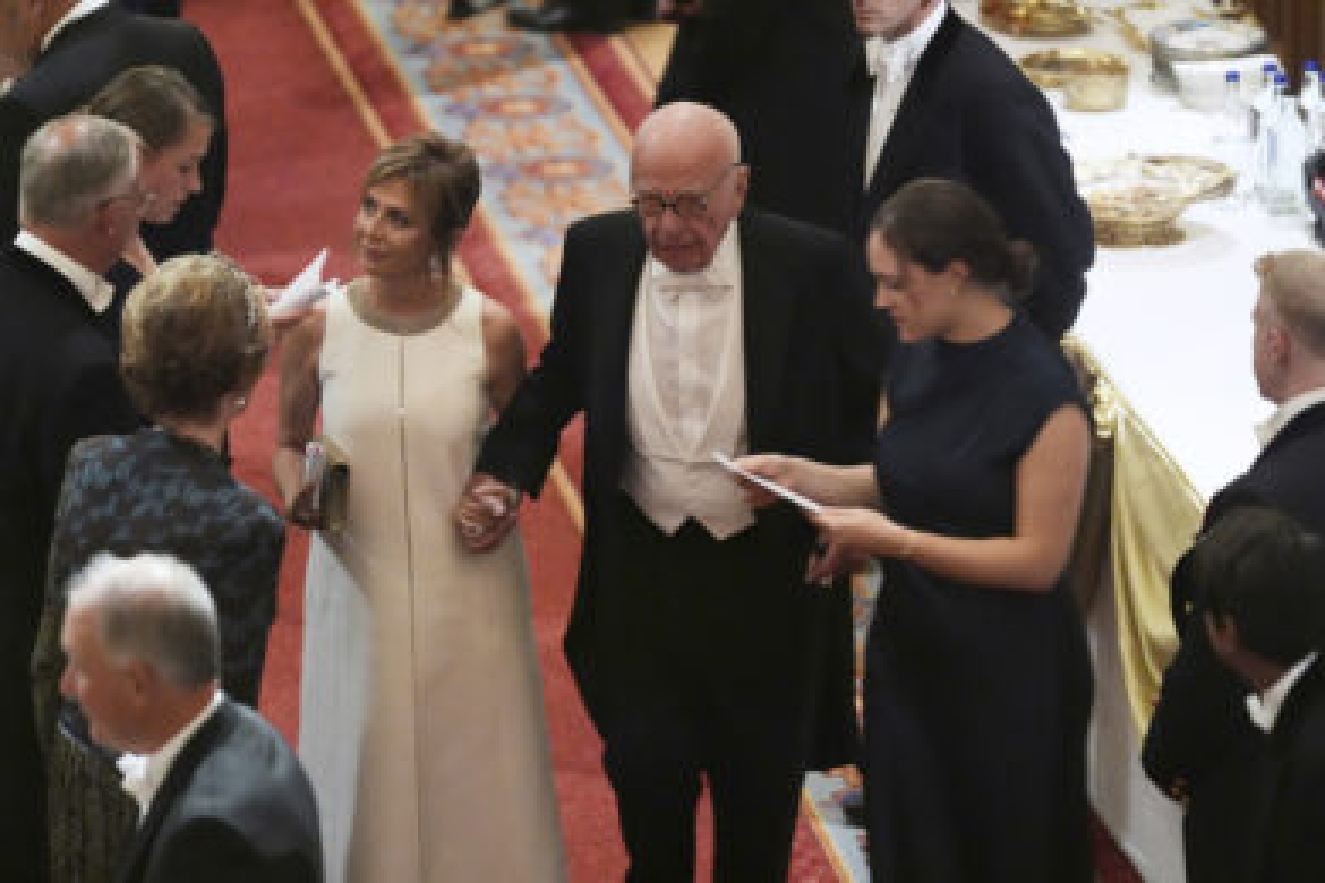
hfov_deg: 7.4
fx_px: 10305
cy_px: 442
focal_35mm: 280
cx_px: 662
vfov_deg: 4.9
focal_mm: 280
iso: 8000
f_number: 4
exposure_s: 1/30
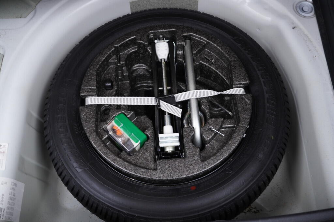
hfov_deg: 53.1
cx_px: 167
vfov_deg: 36.9
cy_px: 111
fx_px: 334
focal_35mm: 36
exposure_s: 1/40
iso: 320
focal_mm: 24
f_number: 2.8
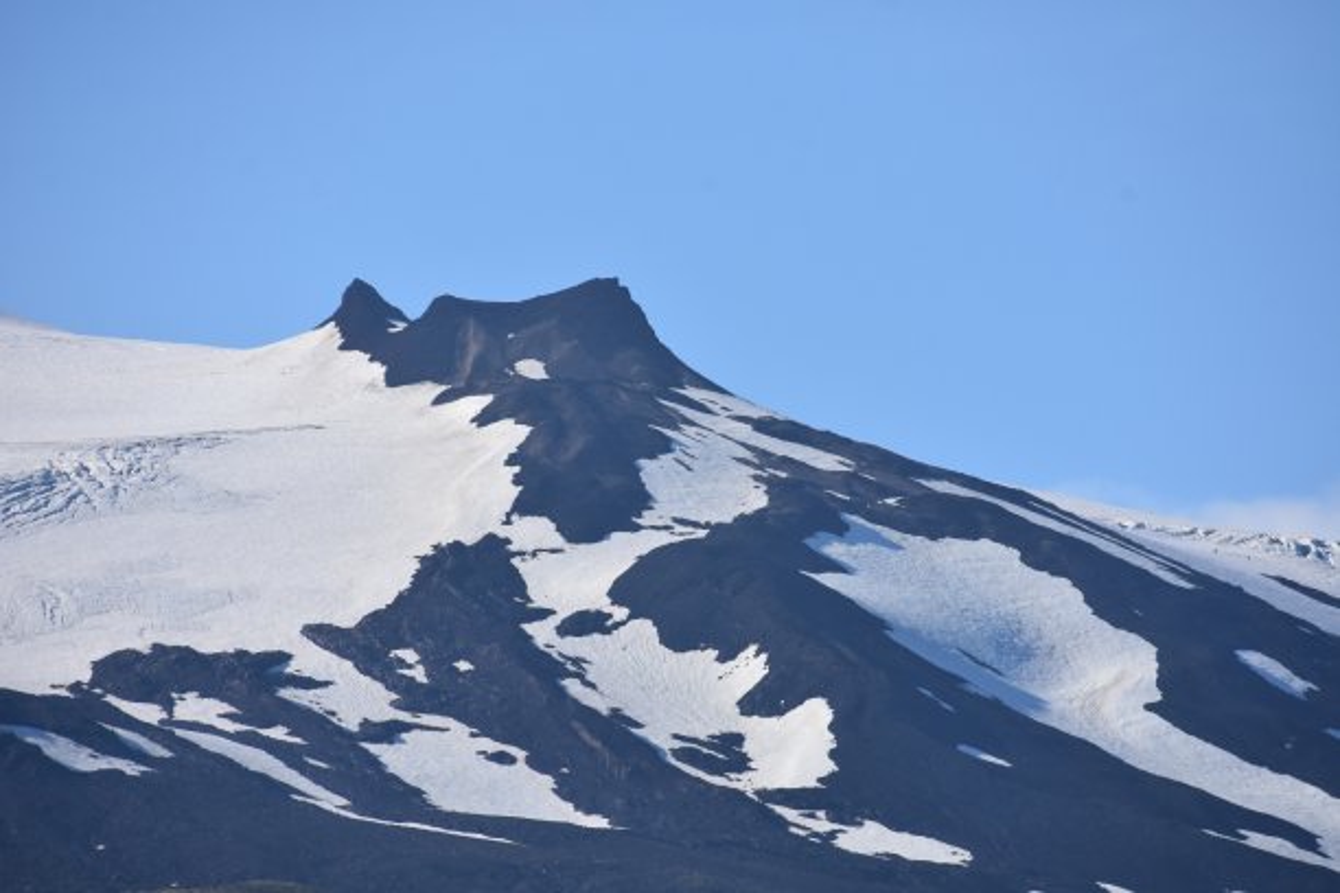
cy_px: 446
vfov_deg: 3.1
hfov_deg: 4.6
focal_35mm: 450
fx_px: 16749
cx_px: 670
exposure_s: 1/2000
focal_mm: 300
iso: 400
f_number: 8
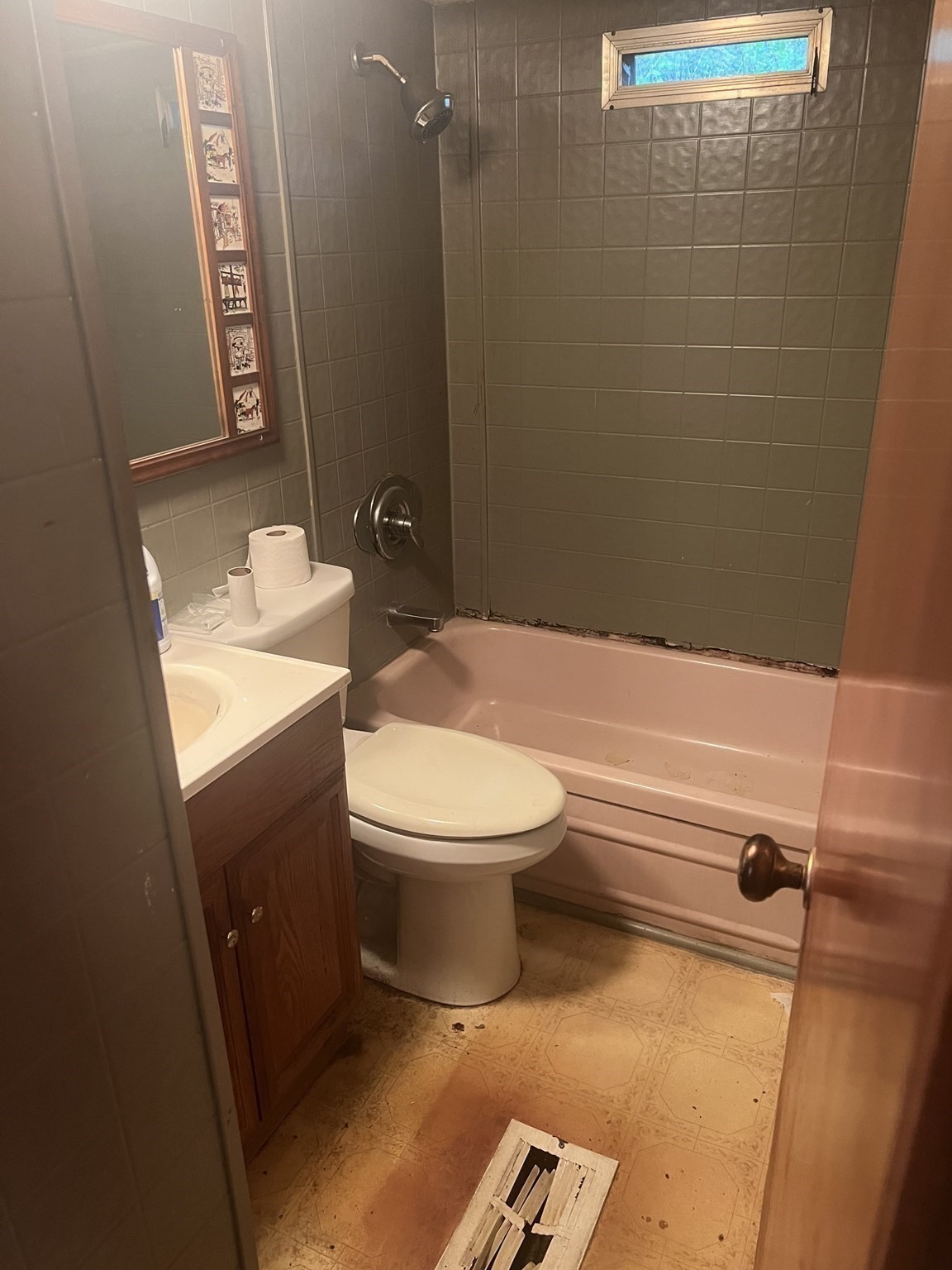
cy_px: 635
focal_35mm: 26
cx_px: 476
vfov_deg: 67.3
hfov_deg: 53.1
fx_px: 953
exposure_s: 1/40
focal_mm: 5.7
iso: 400
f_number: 1.5
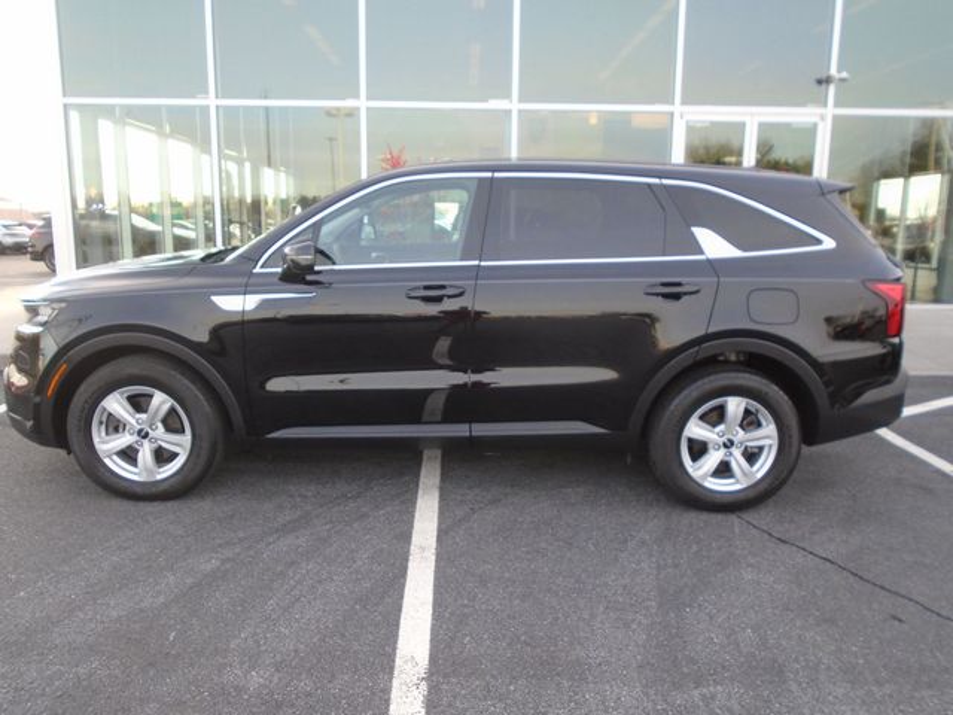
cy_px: 358
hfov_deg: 67.3
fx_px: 716
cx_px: 476
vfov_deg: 53.1
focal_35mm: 26
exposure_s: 1/80
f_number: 3.2
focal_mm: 4.6
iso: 100
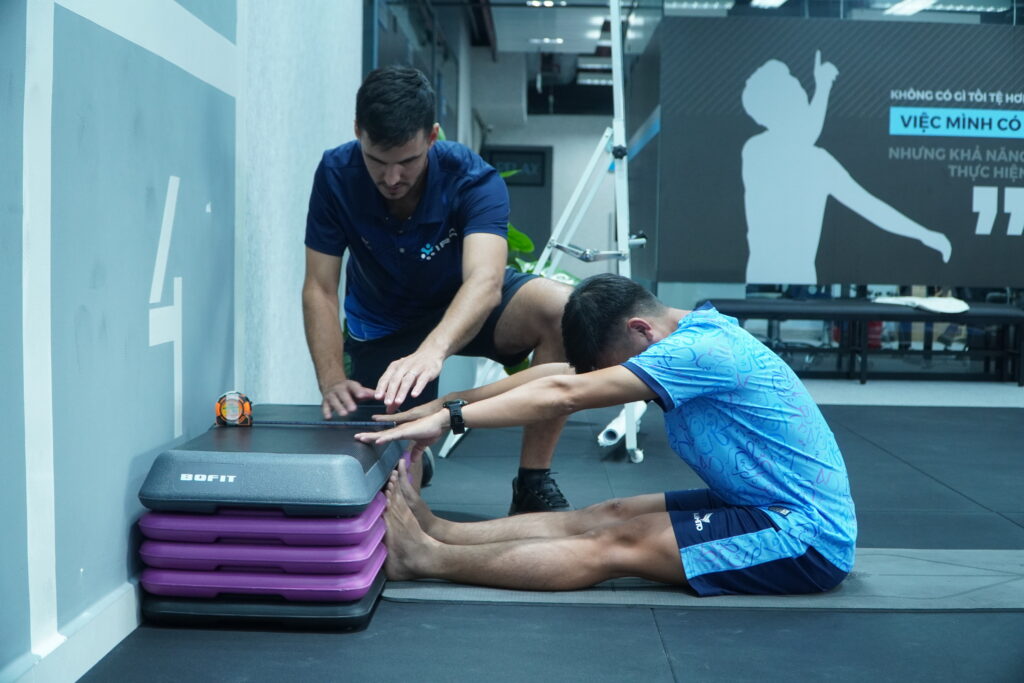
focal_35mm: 46
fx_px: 1323
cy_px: 342
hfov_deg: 42.3
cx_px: 512
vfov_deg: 29.0
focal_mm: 31
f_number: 4
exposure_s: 1/100
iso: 1250
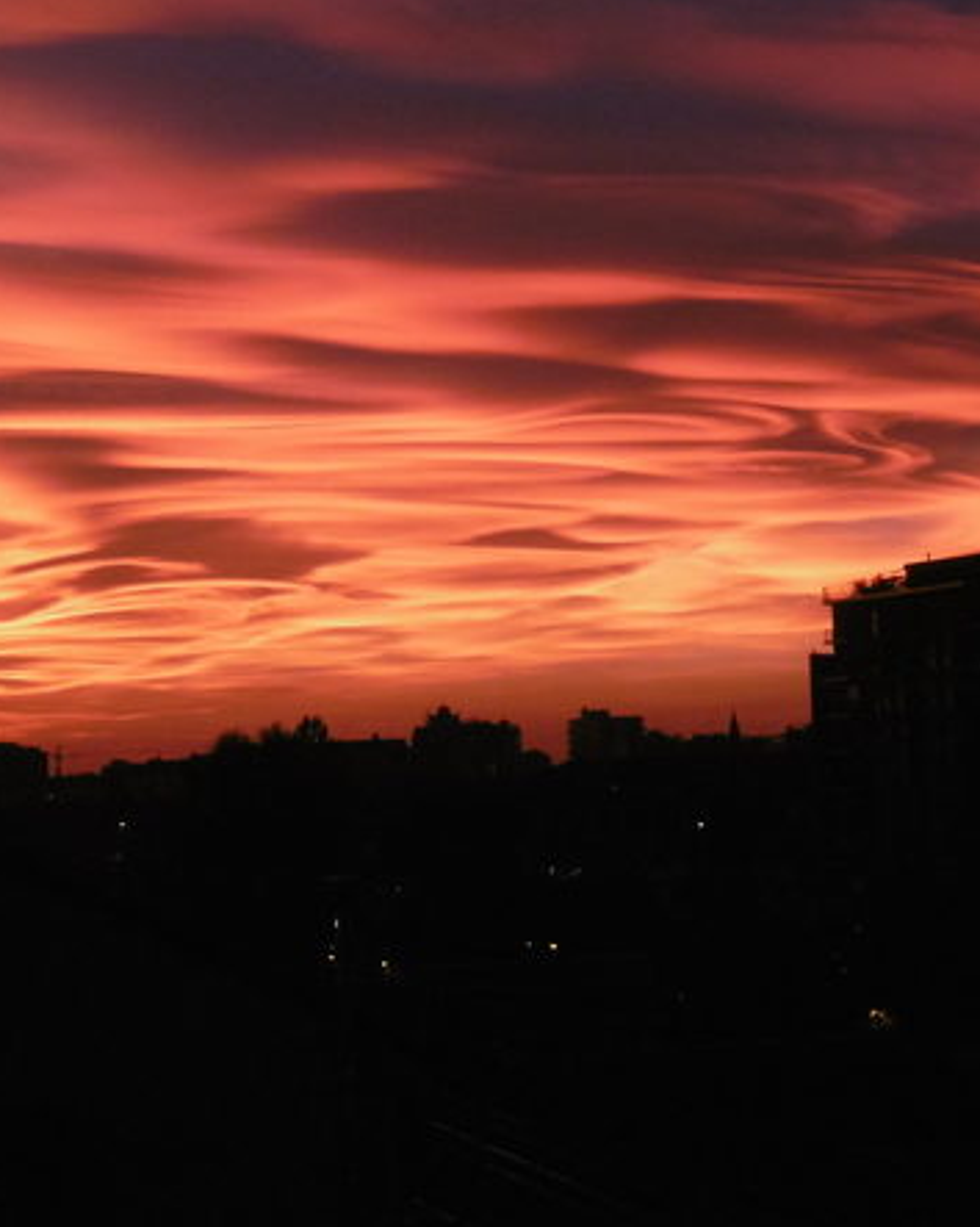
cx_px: 725
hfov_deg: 19.5
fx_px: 2830
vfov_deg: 24.5
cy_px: 612
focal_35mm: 78
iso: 320
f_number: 4.2
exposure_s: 1/60
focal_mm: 10.5
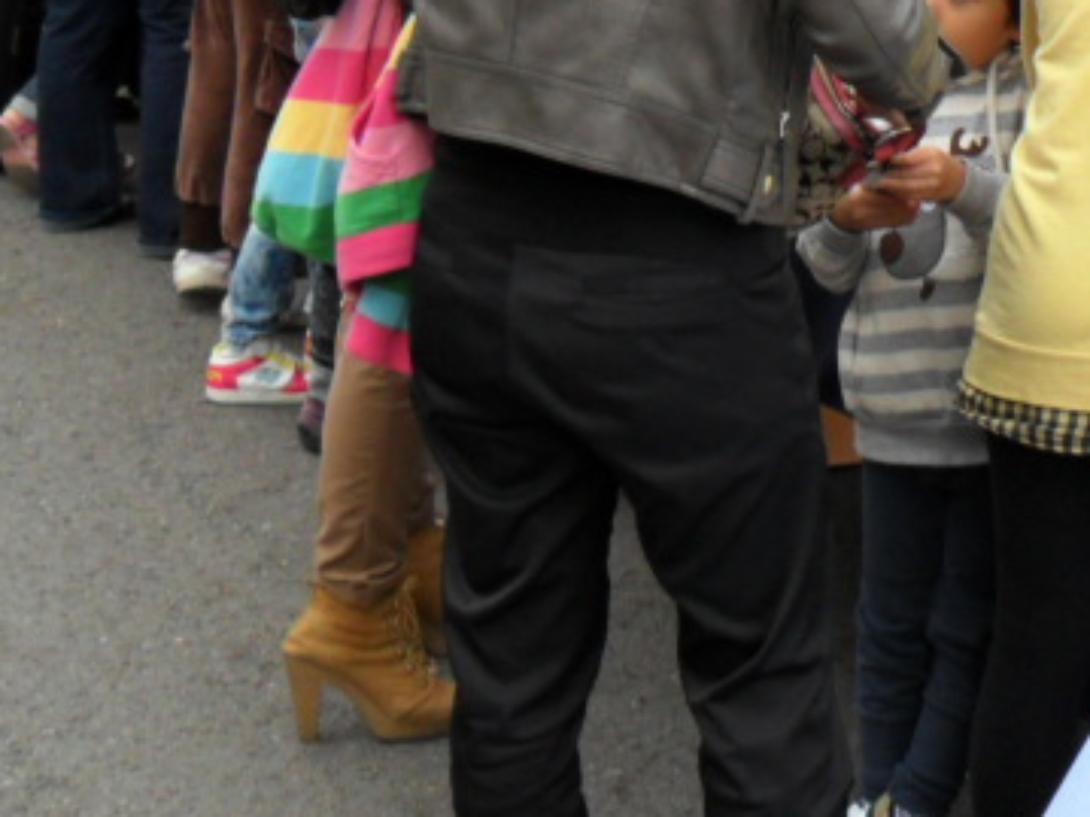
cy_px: -43
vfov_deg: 18.5
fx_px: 2424
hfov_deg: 24.1
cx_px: 1108
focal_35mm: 77
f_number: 3.5
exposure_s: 1/180
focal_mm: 4.9
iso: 100
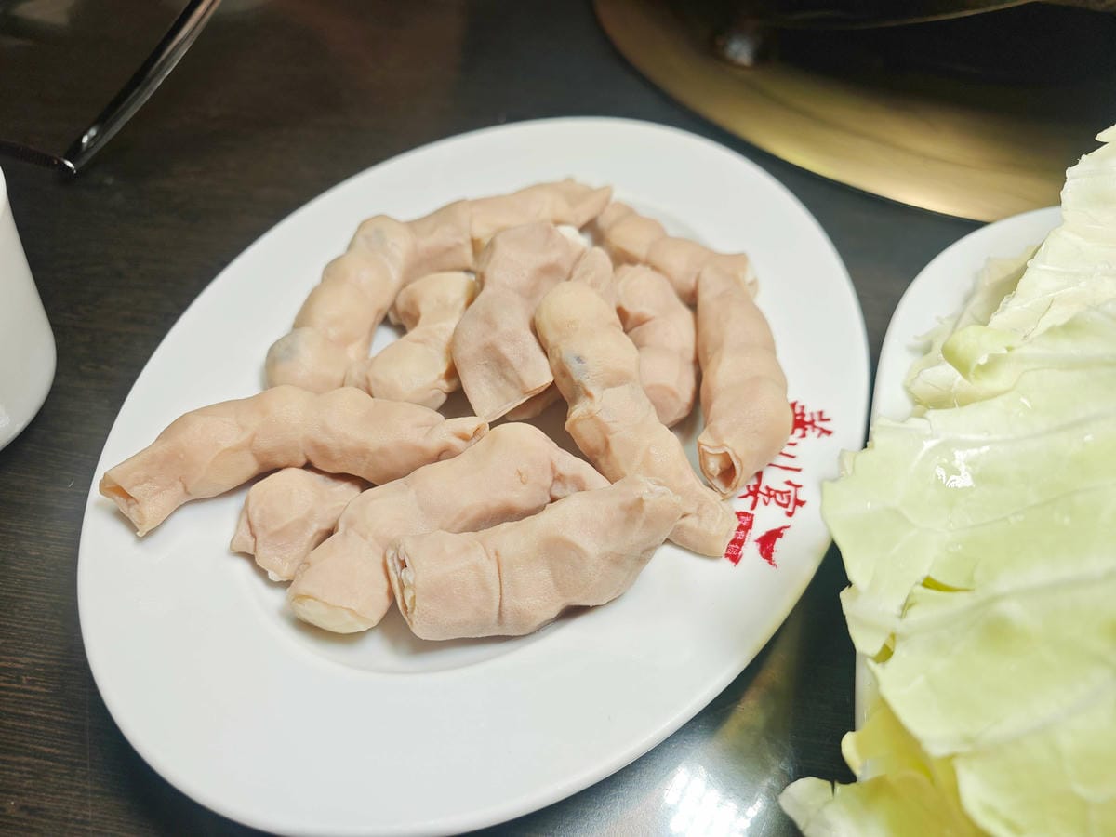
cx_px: 558
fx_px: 742
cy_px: 418
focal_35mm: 23
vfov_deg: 58.9
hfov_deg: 73.9
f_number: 2.8
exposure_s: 1/120
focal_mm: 8.72
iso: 80
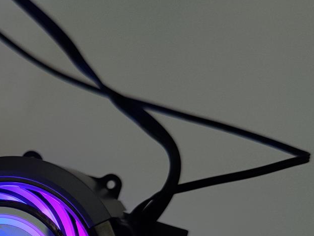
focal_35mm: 60
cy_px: 254
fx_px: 544
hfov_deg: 29.6
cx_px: -13
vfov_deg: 23.1
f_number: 1.85
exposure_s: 1/102
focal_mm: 6.78
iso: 62
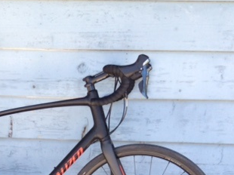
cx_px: 38
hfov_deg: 28.6
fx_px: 446
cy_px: 173
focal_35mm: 66
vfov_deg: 21.5
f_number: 2.4
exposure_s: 1/139
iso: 32
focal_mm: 3.3
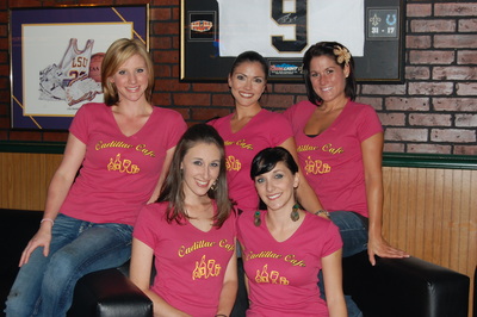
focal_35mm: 60
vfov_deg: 22.6
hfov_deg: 33.4
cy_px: 158
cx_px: 238
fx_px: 794
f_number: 5
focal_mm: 40
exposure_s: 1/60
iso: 400
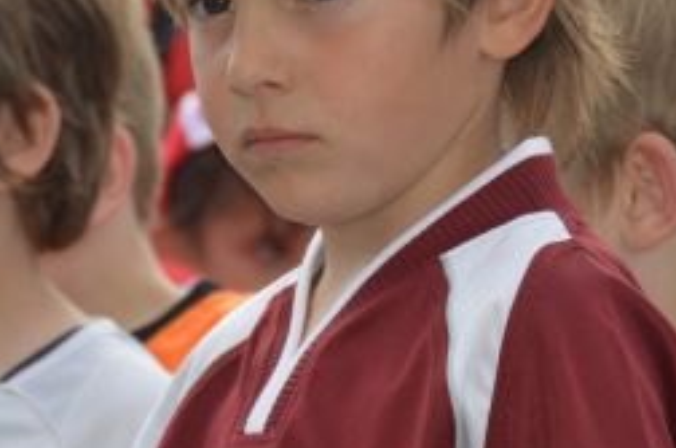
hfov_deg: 5.5
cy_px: 31
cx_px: 330
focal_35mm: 375
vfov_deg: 3.6
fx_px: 7032
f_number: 7.1
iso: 100
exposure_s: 1/200
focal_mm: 105
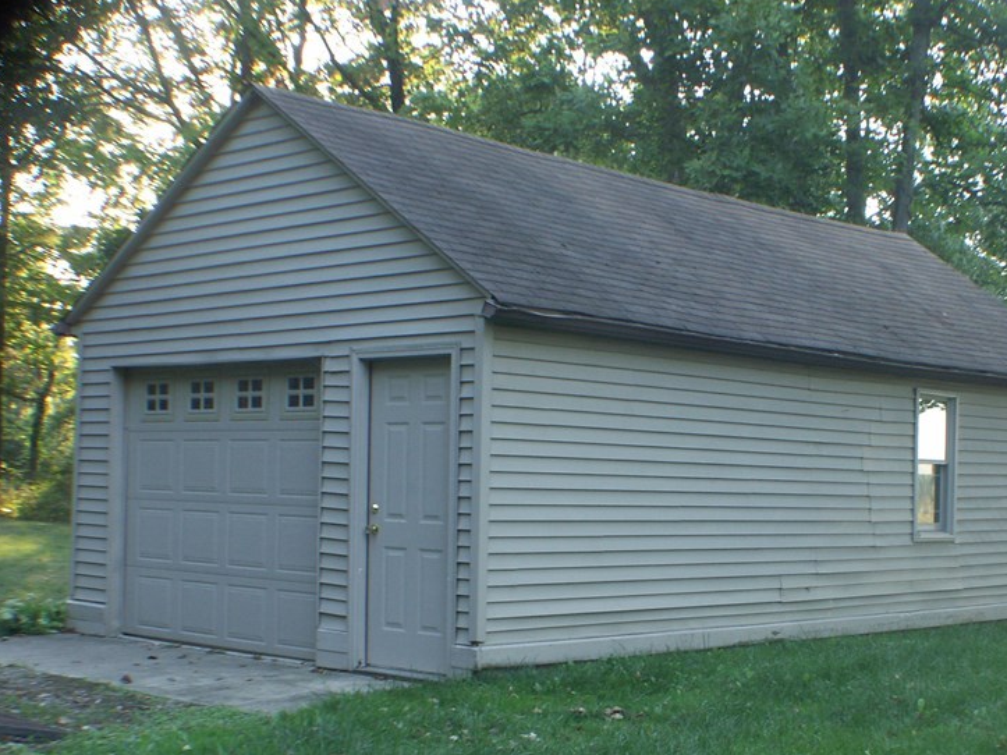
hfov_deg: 28.4
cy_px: 513
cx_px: 663
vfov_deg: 21.5
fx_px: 1978
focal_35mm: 68
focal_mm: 12.41
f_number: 2.8
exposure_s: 1/50
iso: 125
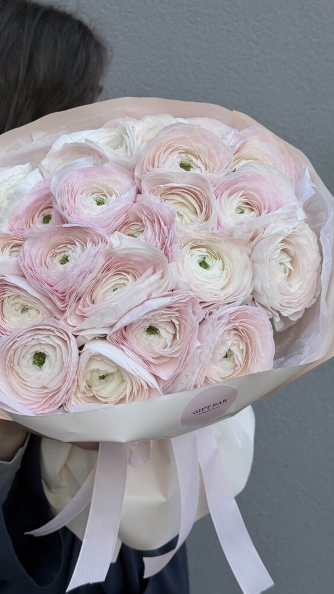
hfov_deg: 22.5
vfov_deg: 39.2
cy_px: 296
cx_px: 111
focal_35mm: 53
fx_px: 835
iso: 64
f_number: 1.8
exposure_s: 1/1027
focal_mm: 6.8
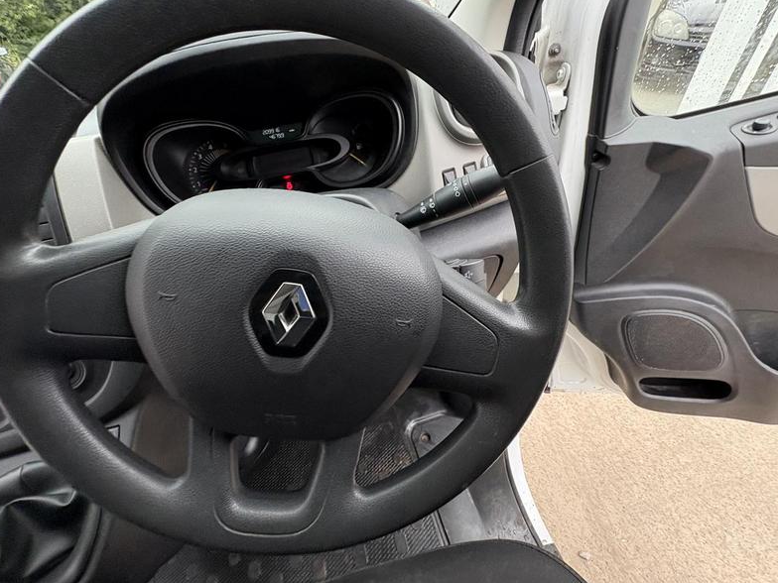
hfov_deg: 94.3
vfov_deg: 78.1
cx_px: 357
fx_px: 360
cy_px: 283
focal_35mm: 16
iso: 200
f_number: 2.2
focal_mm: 2.22
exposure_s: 1/99
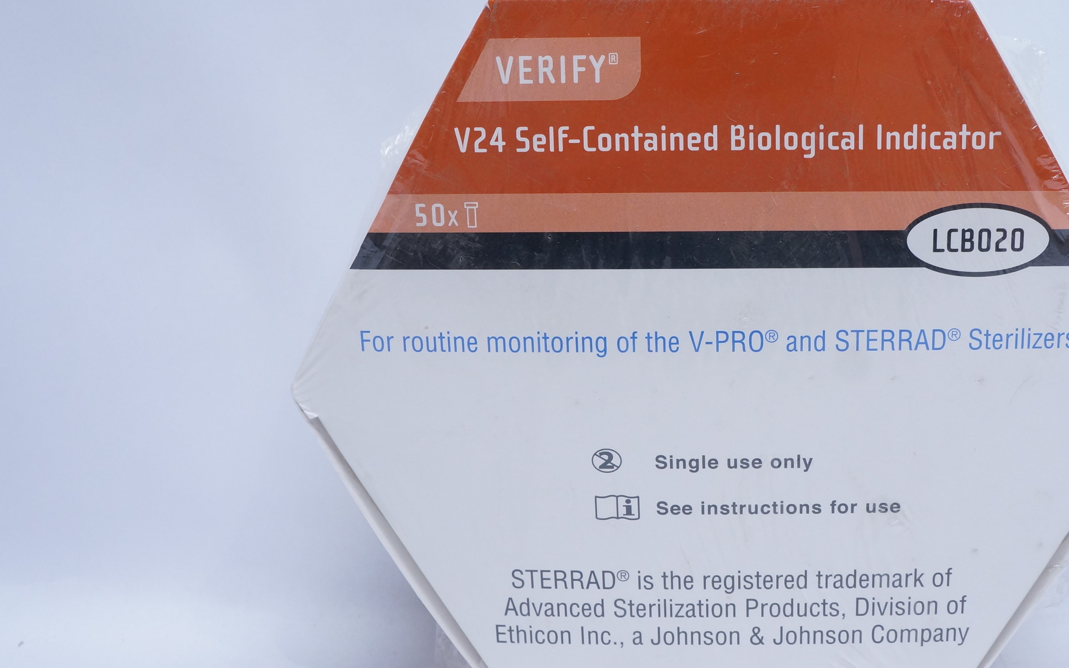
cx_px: 757
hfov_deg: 44.2
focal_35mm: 44
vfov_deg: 29.2
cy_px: 297
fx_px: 1282
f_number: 7.1
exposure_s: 1/50
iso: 800
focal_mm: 20
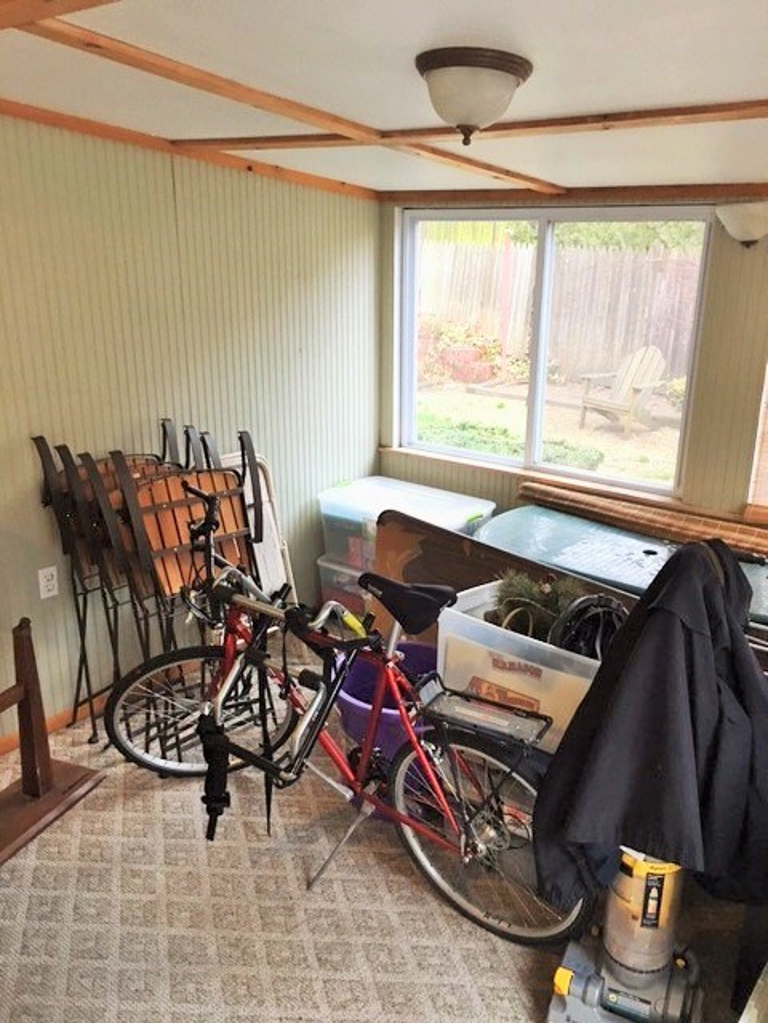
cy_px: 512
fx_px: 858
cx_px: 384
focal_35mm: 29
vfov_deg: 61.7
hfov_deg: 48.2
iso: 80
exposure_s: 1/15
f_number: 2.2
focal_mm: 4.15
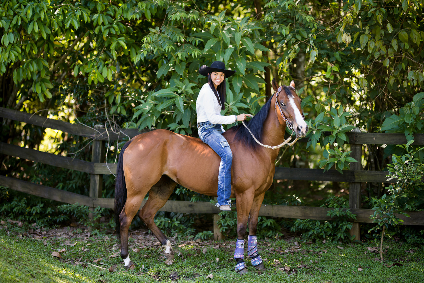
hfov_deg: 23.9
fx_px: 1001
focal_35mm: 85
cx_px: 212
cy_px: 142
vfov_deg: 16.1
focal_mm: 85
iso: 100
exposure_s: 1/320
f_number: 1.6
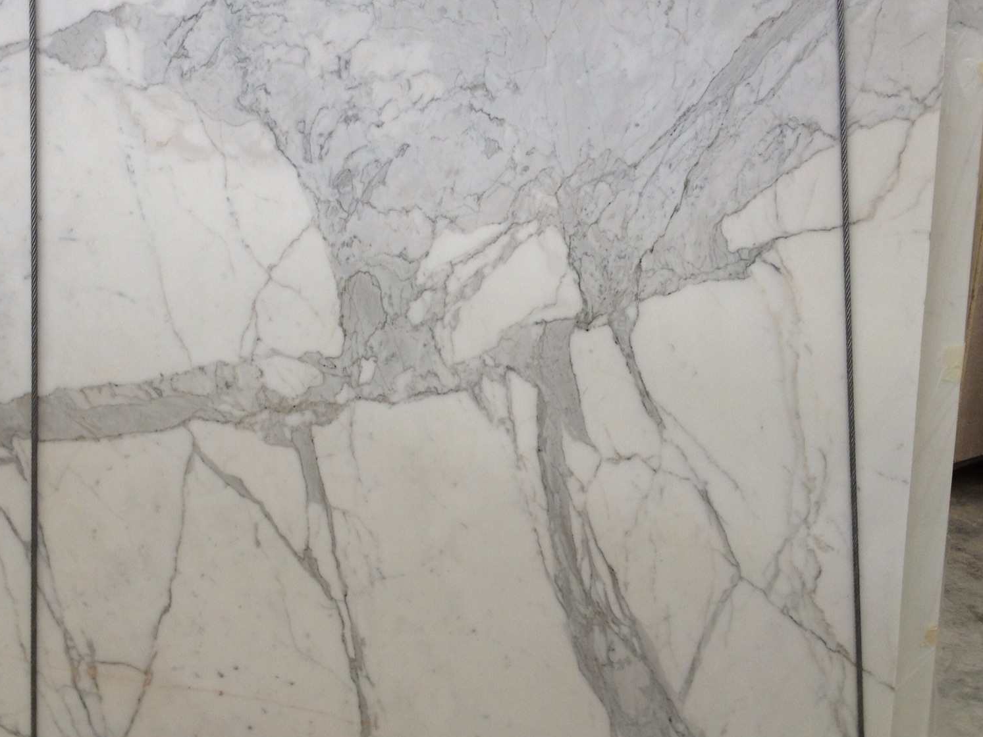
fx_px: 1363
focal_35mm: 48
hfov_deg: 39.5
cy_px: 325
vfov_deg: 30.2
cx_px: 404
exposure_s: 1/30
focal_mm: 4.28
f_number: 2.4
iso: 50
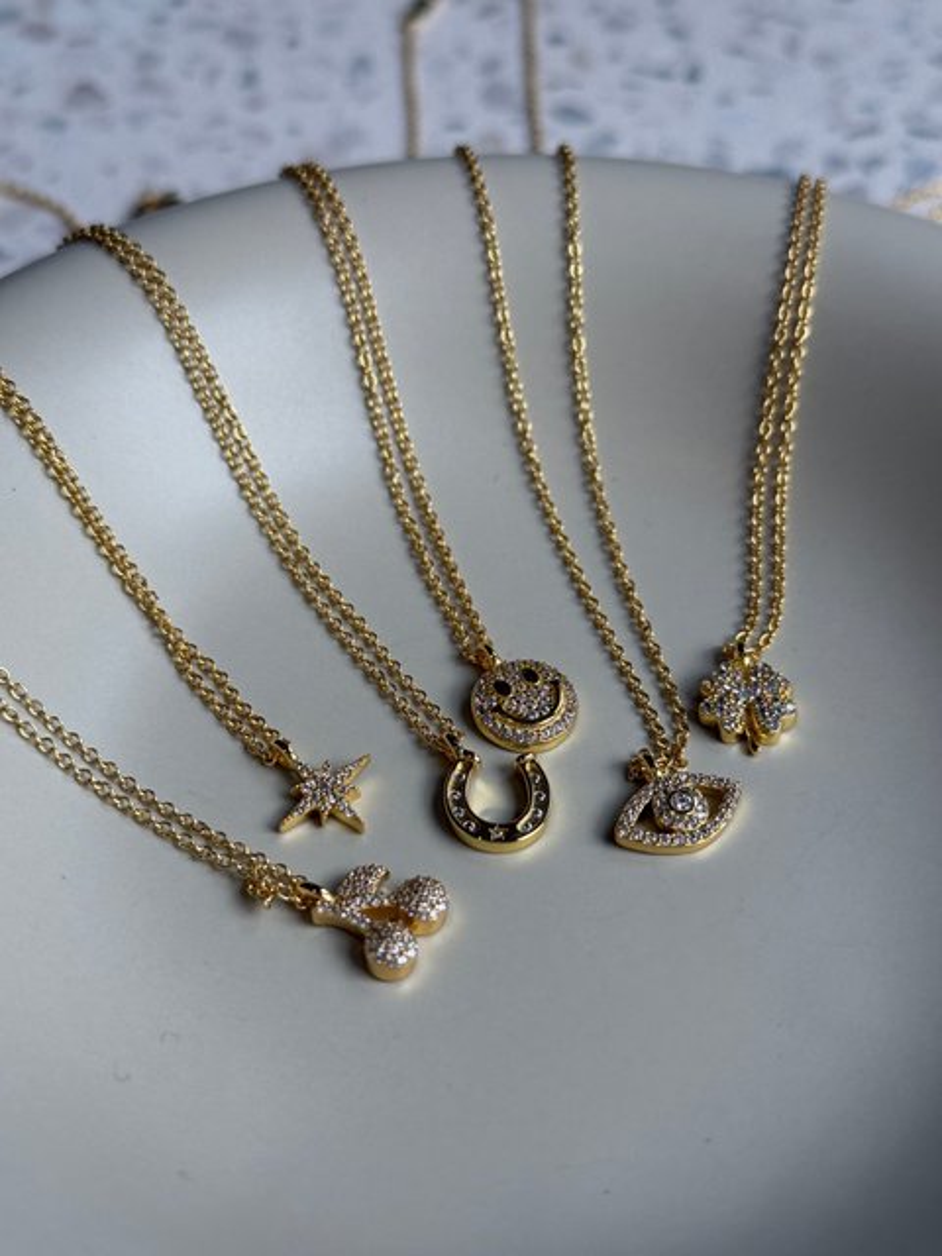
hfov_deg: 30.3
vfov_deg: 39.7
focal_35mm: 48
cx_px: 471
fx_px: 1742
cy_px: 628
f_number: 1.78
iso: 80
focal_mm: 6.76
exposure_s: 1/281
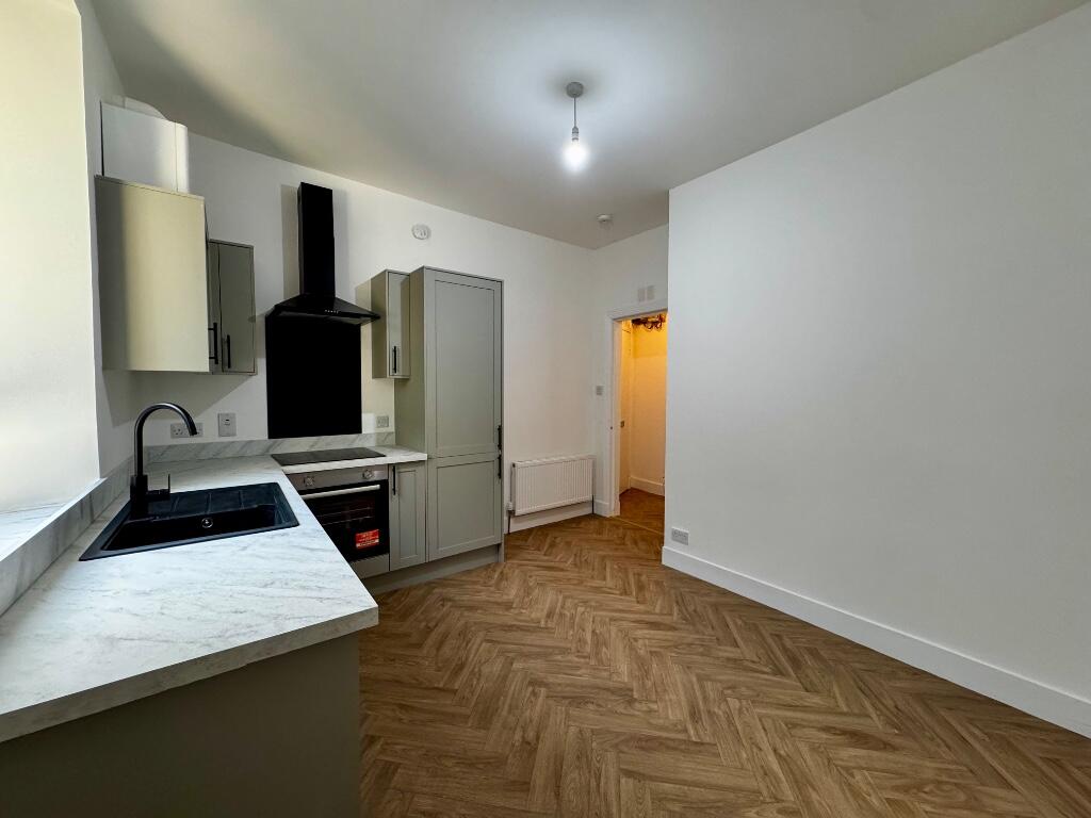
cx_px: 546
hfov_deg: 102.1
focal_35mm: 14
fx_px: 441
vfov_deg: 85.7
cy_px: 409
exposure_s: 1/100
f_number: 2.2
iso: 250
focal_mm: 2.22
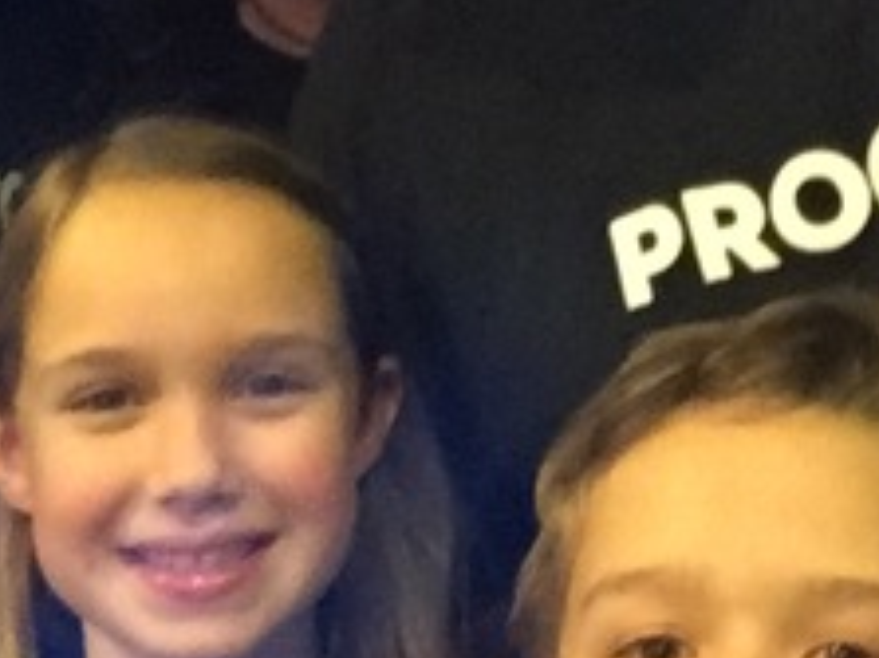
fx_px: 2538
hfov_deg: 19.6
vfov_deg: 14.5
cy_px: -12
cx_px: 449
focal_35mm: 100
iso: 500
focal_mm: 2.65
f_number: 2.2
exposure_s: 1/15
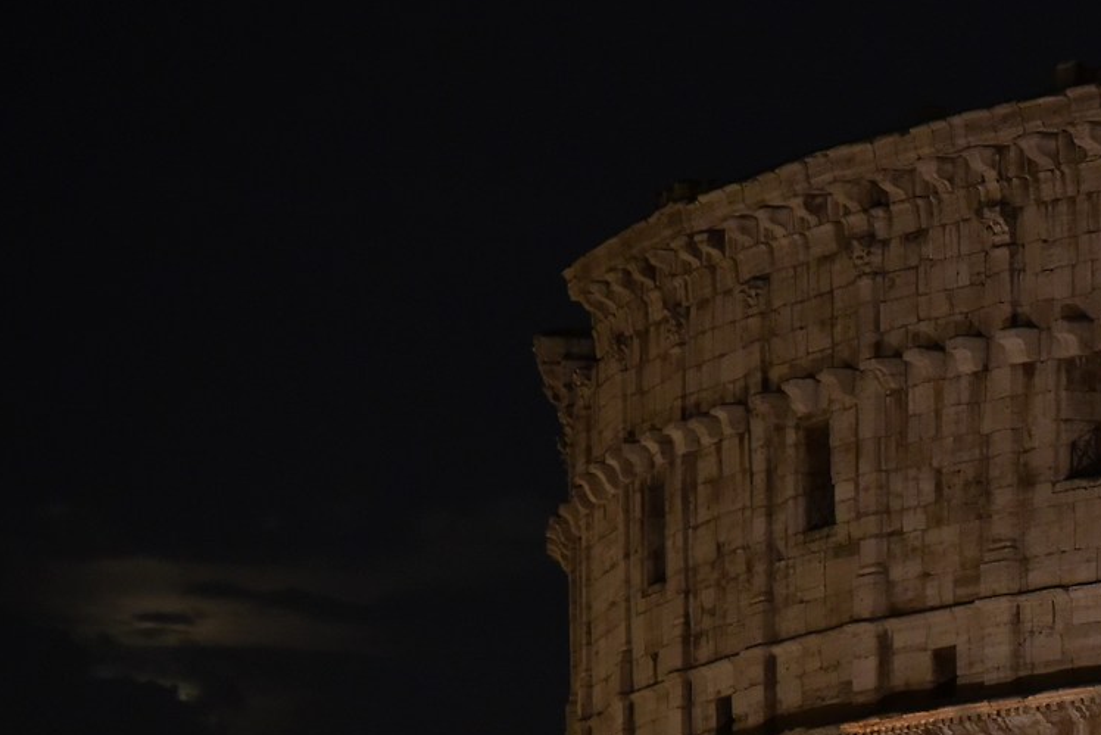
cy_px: 934
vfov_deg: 4.3
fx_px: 9819
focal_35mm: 321
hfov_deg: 6.4
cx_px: 1475
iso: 1600
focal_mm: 100
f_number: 4
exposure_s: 1/15
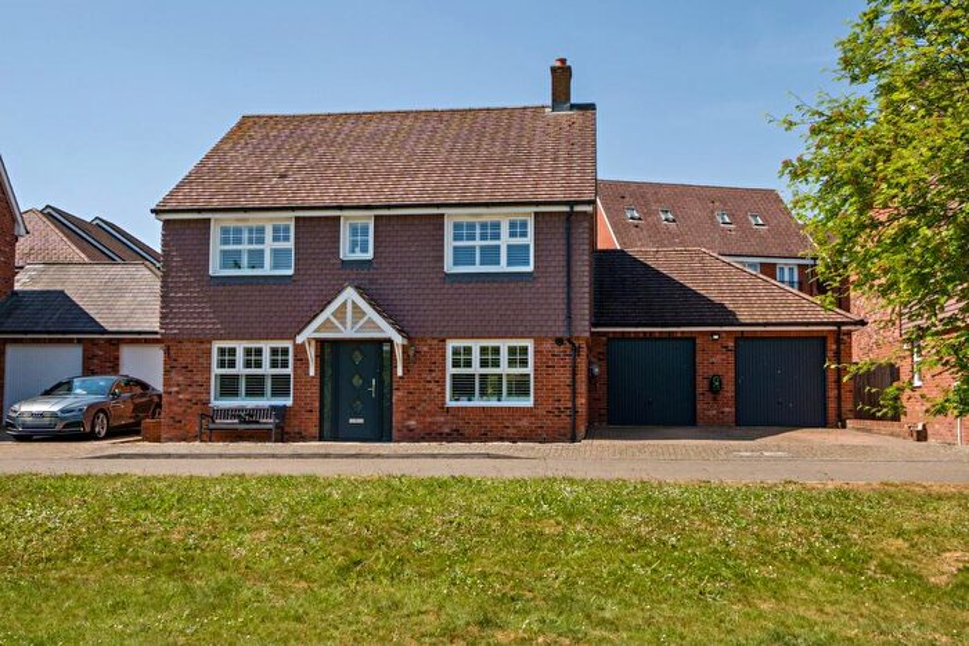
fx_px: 969
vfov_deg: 36.9
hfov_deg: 53.1
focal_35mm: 36
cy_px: 323
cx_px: 484
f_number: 8
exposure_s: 1/800
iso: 400
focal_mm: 24
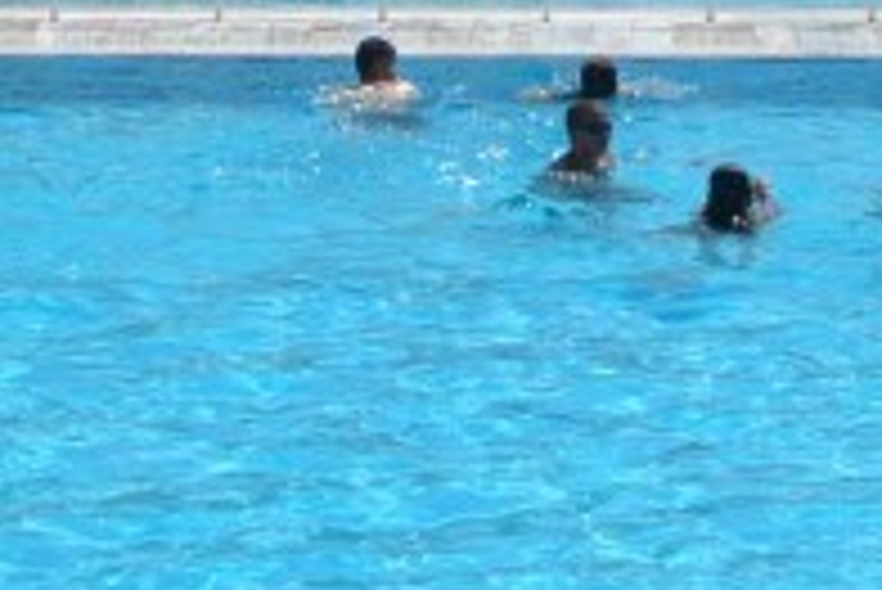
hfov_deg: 9.7
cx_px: 925
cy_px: 23
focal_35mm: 211
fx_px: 5173
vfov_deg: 6.5
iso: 100
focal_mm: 24
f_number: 9
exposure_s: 1/320
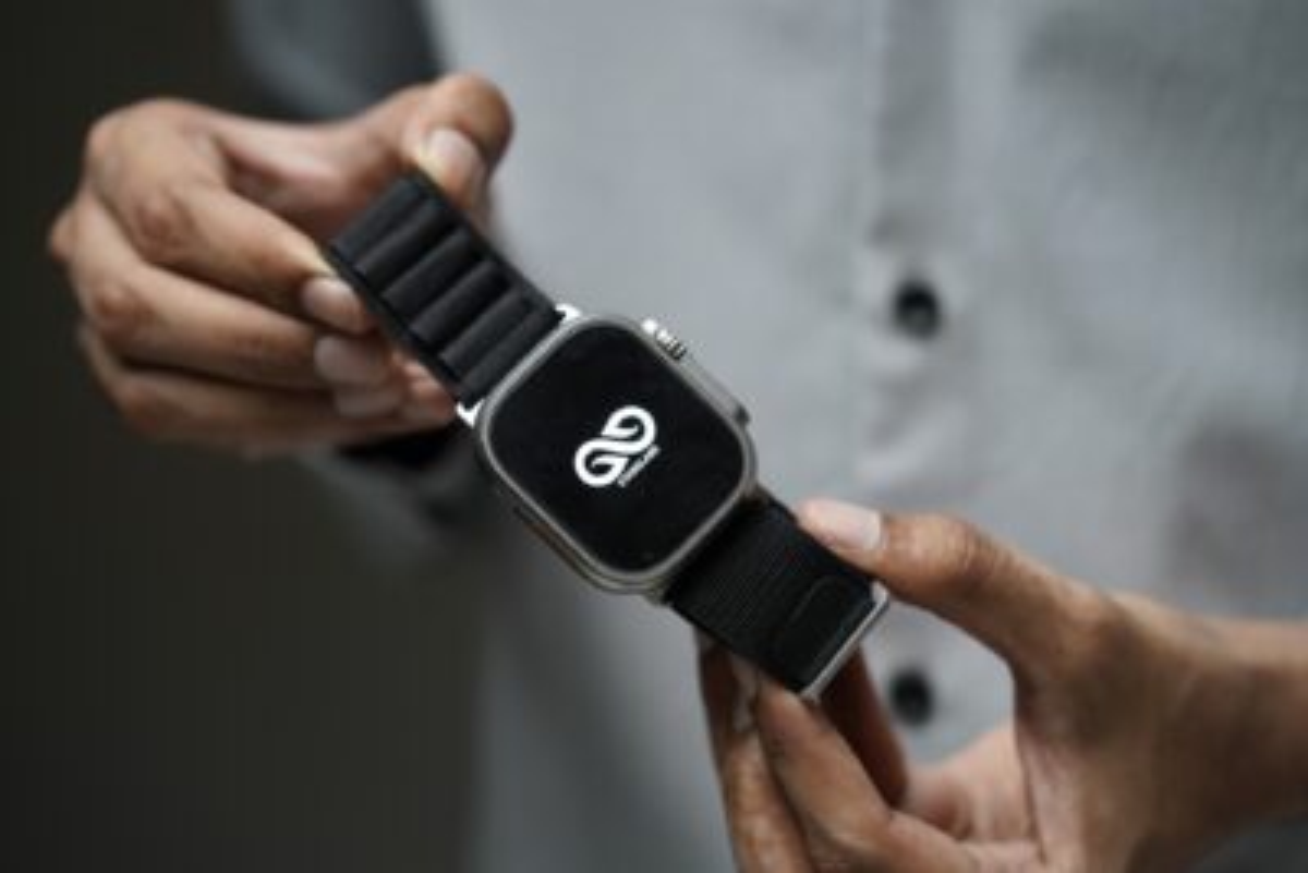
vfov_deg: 15.2
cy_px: 436
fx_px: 3271
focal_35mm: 90
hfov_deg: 22.6
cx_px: 654
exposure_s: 1/200
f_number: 2.8
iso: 2000
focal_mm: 90
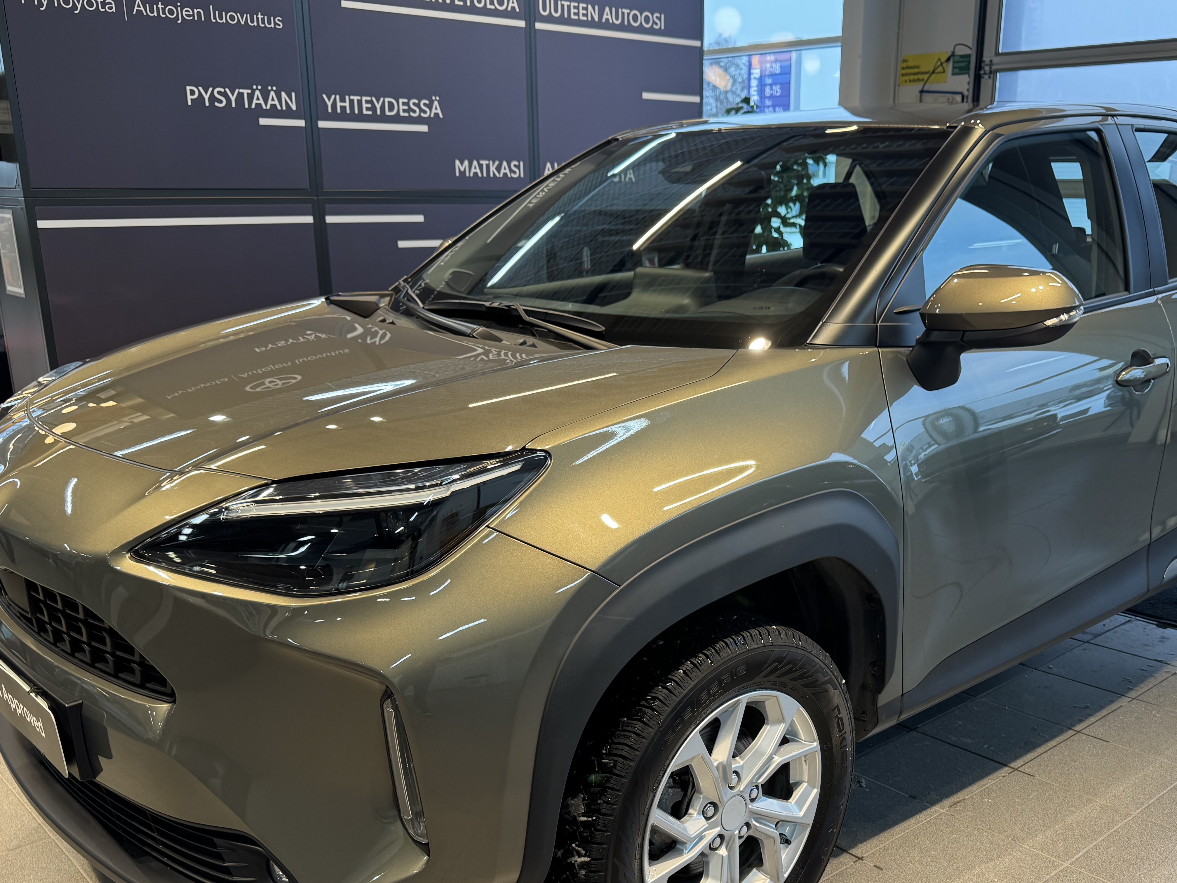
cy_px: 555
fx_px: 1156
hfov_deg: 53.7
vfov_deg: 41.5
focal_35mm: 34
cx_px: 676
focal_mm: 6.76
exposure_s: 1/100
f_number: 1.78
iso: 100
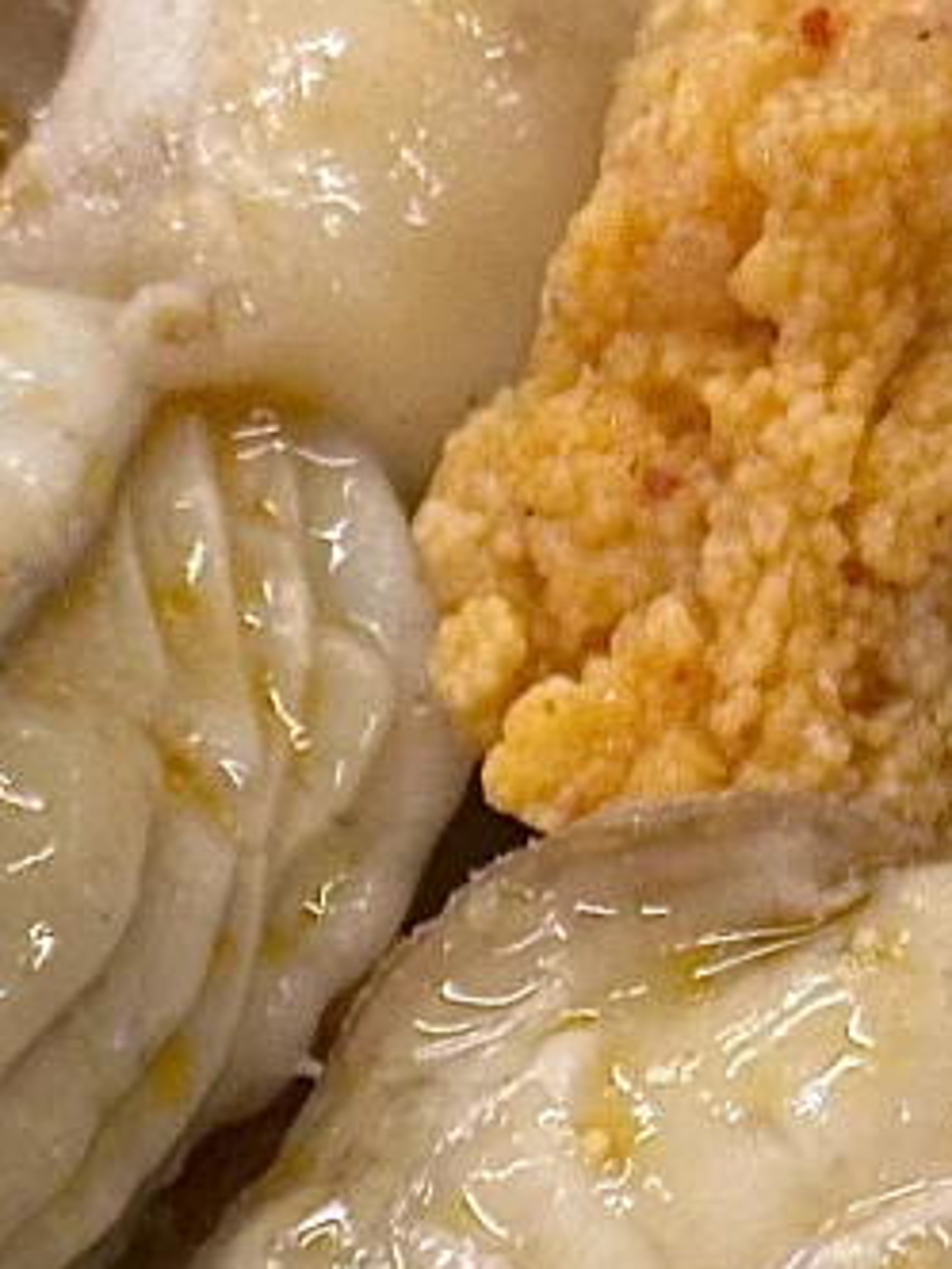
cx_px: -451
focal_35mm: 208
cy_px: 1892
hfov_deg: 7.0
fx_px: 7627
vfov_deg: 9.3
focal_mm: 6.86
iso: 160
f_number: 1.78
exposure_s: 1/60
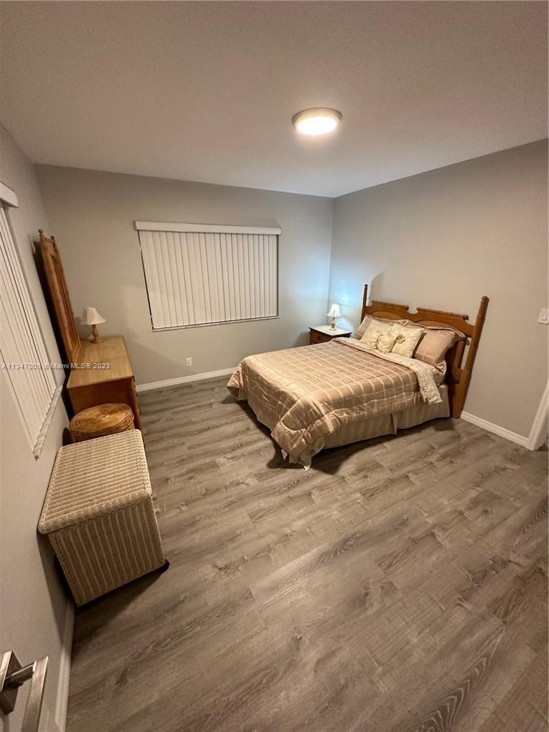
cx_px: 274
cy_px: 366
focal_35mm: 14
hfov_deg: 85.7
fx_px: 296
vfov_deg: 102.1
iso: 320
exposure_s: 1/60
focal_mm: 2.22
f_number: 2.2
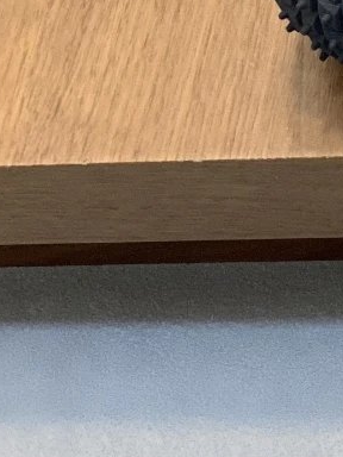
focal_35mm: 195
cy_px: -352
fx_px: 2576
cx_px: 534
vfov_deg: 9.7
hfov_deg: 7.5
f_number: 2
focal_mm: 6
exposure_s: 1/100
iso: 80
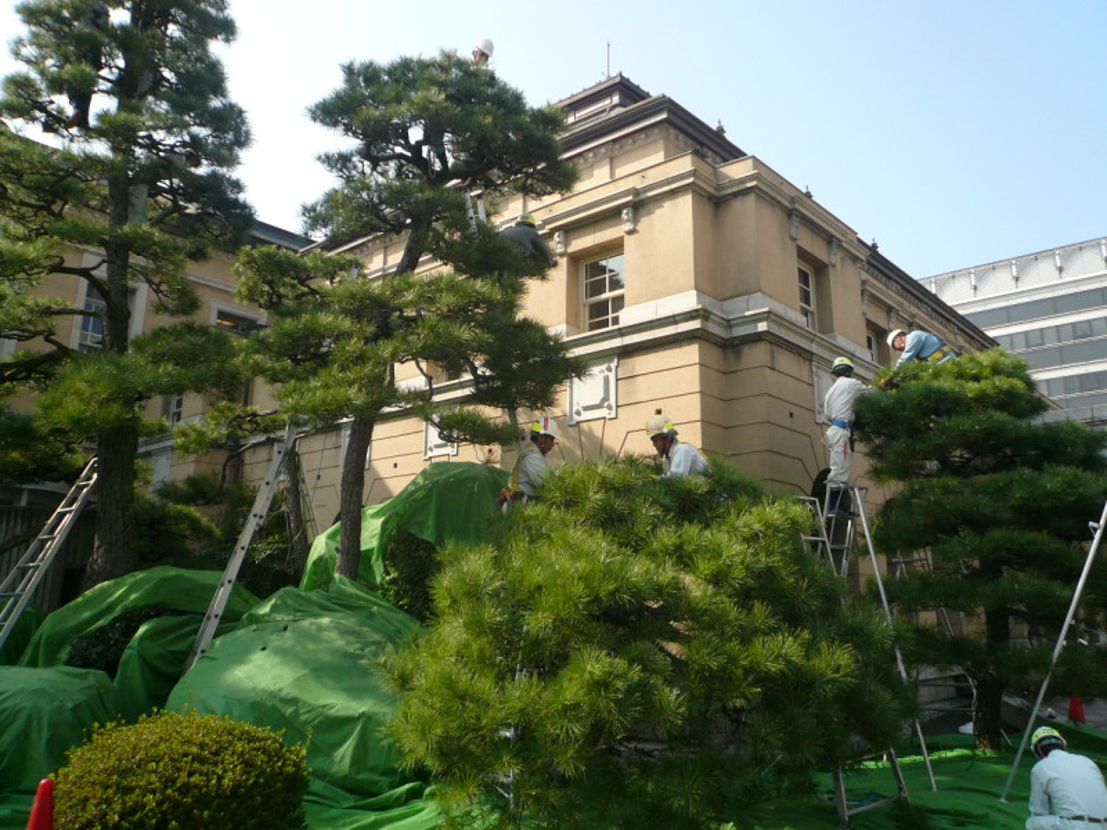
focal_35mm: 28
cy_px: 415
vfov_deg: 49.7
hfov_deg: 63.4
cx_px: 554
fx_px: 895
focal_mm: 4.6
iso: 100
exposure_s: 1/800
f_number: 2.8
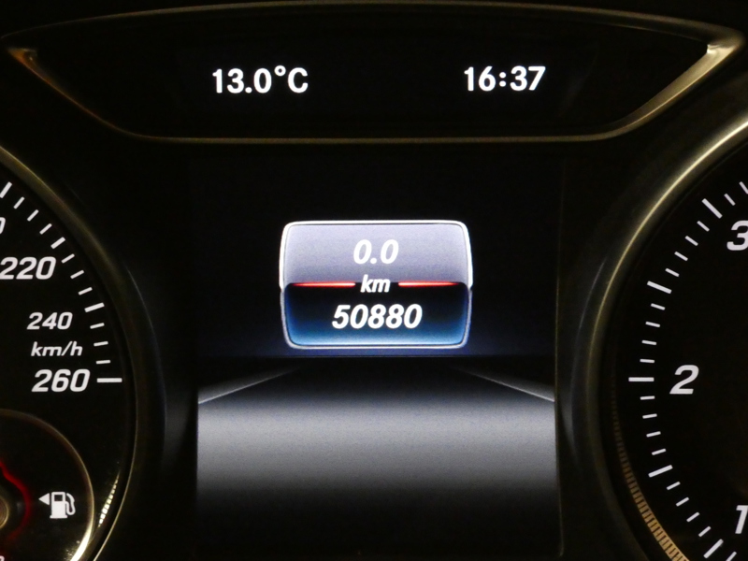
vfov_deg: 13.2
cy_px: 280
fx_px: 2420
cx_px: 374
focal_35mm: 112
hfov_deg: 17.6
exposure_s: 1/25
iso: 3200
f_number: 5
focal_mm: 20.1
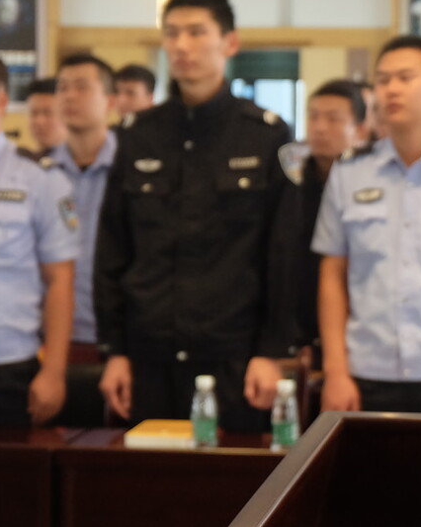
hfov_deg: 11.4
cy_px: 314
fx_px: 2073
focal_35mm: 133
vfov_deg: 14.5
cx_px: 456
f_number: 5.6
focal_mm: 41.8
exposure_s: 1/30
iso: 2000
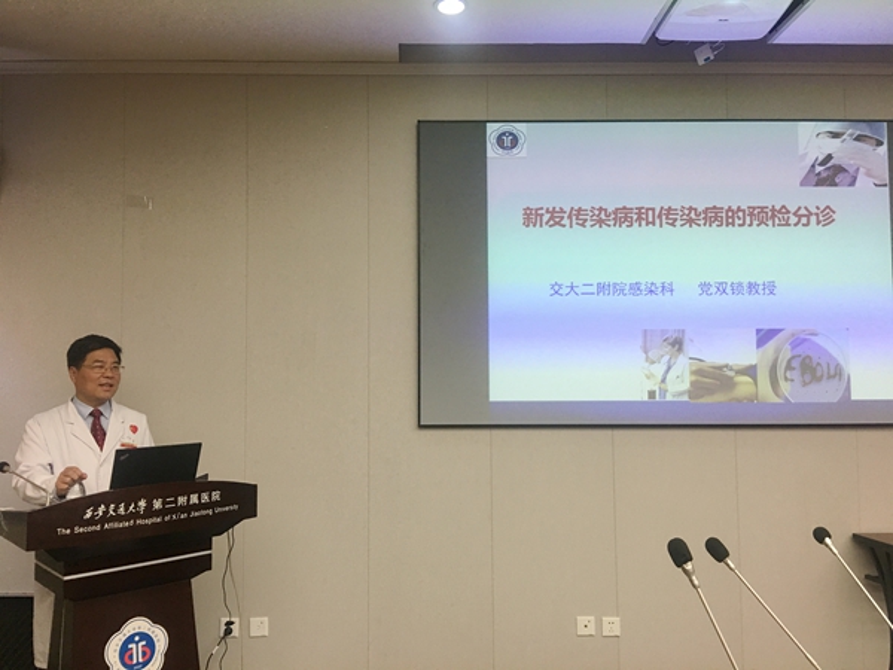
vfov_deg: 48.2
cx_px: 446
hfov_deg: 61.7
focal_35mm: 29
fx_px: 748
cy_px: 335
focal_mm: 4.15
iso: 64
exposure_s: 1/33
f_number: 2.2
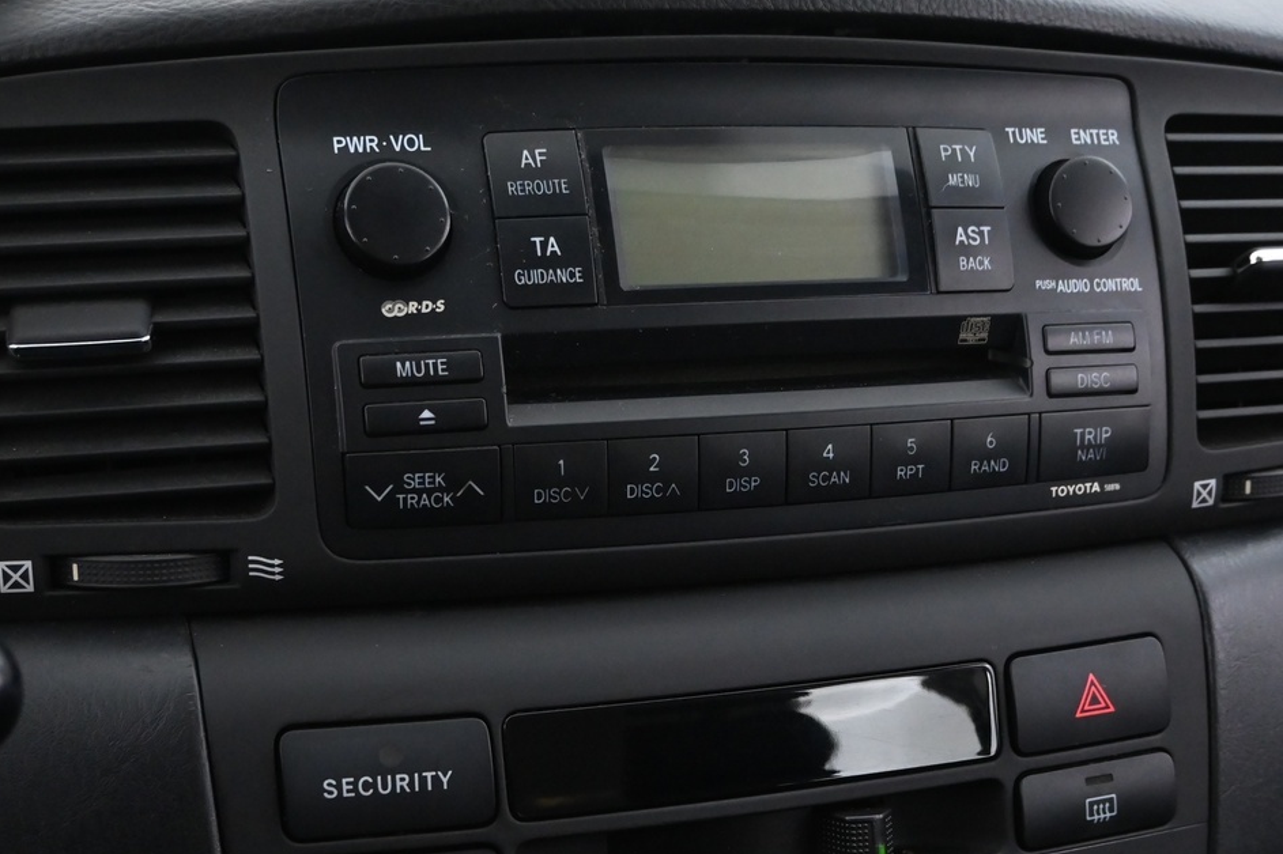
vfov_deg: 24.0
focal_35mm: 55
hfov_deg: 36.0
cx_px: 709
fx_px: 1975
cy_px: 683
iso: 2200
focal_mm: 21.5
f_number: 4
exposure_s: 1/25
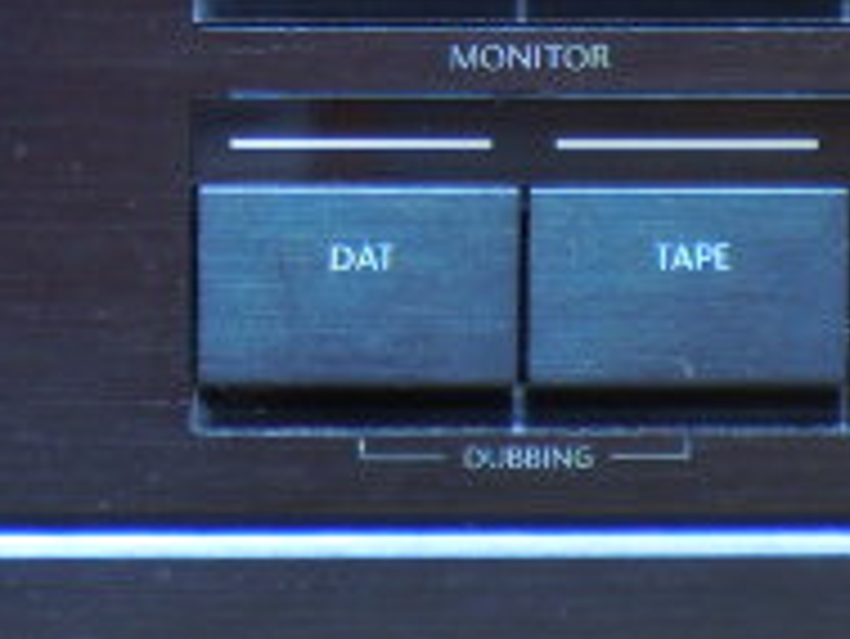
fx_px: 16634
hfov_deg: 2.9
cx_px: 351
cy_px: -270
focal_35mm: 677
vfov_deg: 2.2
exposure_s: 1/1.3
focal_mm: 36
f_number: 4.7
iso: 100
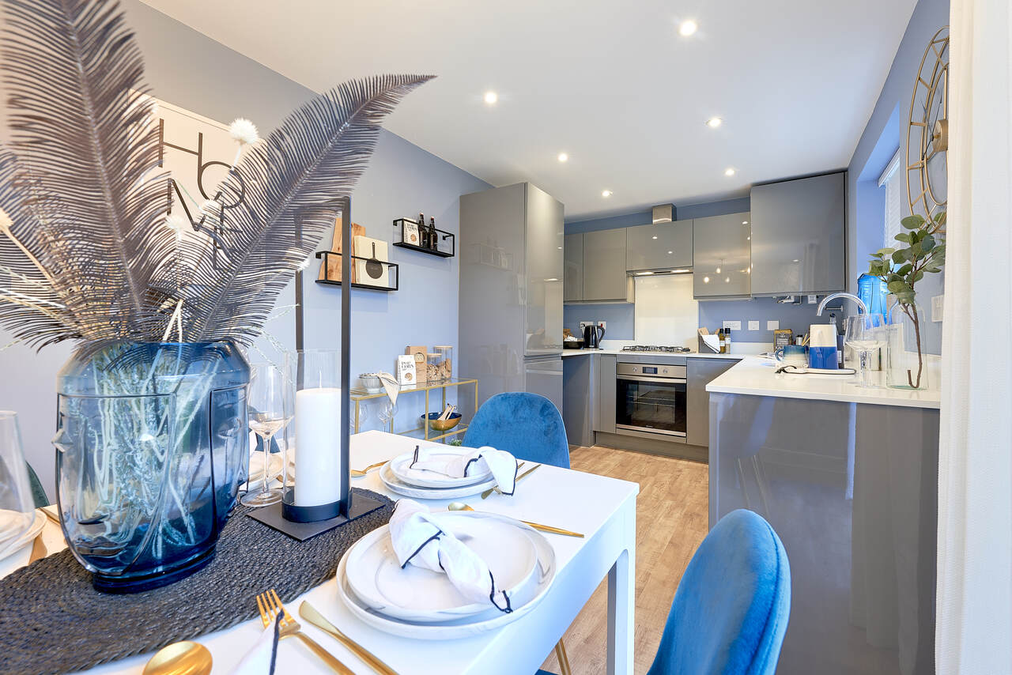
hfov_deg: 99.6
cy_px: 338
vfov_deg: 76.6
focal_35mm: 15
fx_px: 427
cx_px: 506
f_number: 10
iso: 100
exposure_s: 1/2.5
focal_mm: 15.2
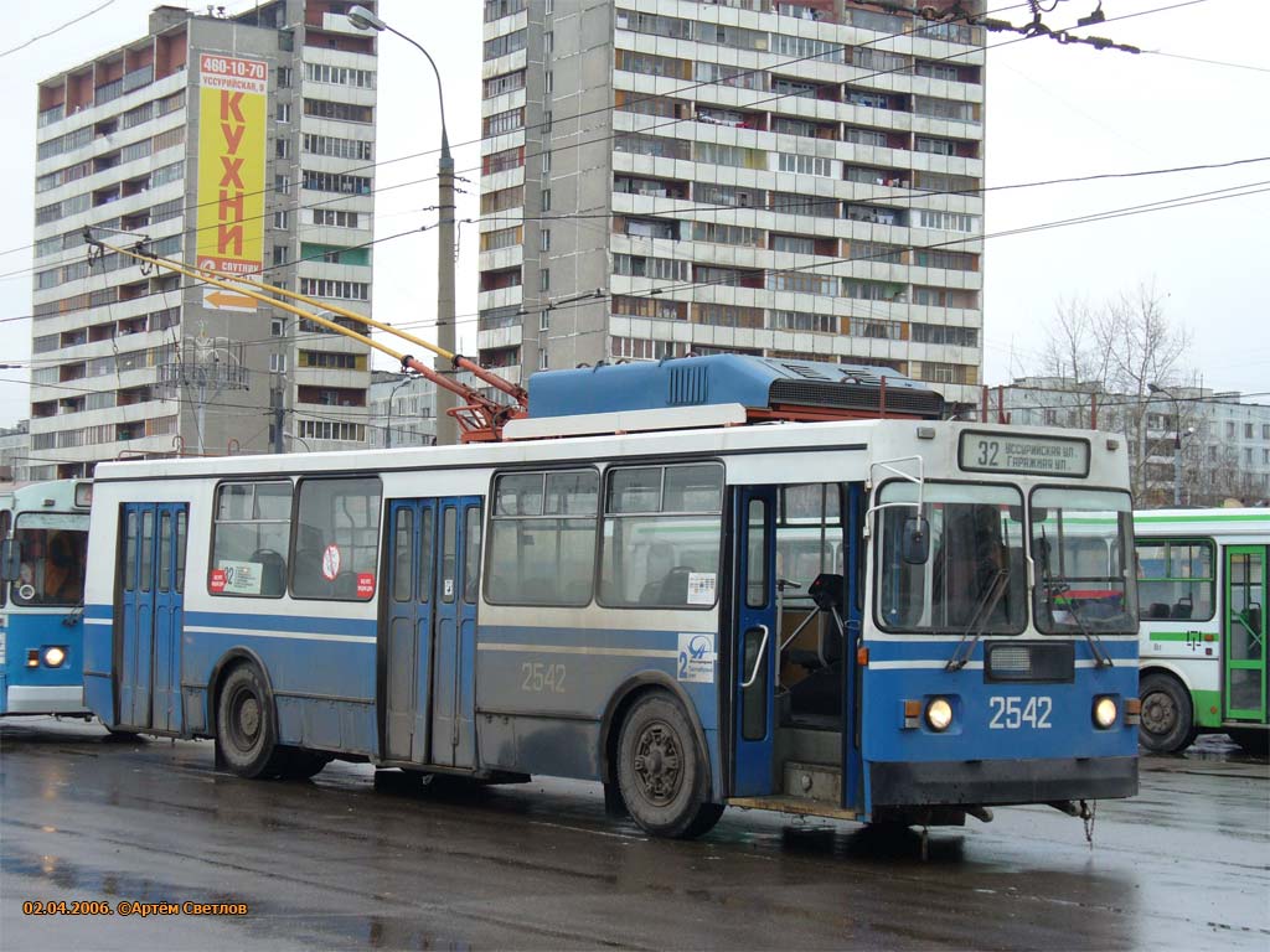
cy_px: 476
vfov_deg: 21.3
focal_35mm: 69
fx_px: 2531
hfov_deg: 28.2
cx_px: 635
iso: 80
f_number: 3.2
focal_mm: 11.4
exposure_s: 1/125
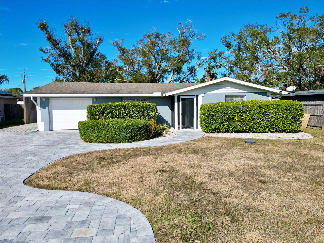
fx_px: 225
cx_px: 162
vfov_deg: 56.8
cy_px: 122
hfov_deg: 71.6
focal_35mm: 24
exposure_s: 1/4000
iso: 140
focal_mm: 6.72
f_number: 1.7
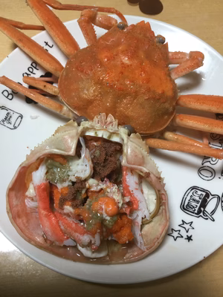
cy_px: 148
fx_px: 266
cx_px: 112
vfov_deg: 58.4
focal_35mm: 31
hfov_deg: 45.4
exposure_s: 1/30
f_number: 2.4
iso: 64
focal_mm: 3.3
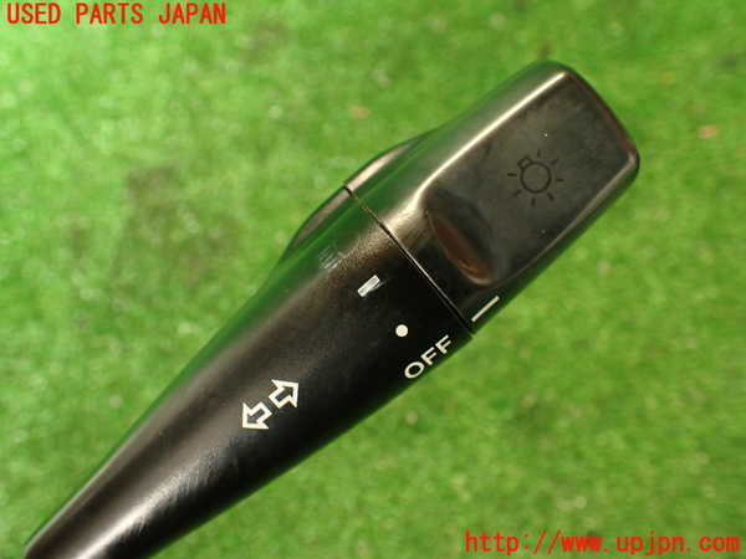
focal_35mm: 30
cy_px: 280
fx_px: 647
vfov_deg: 46.8
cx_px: 373
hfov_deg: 60.0
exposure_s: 1/30
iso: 400
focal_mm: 5.4
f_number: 2.3
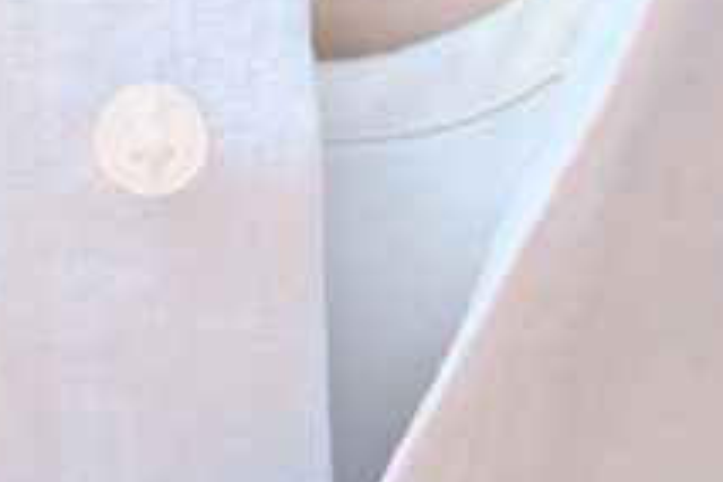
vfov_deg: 1.3
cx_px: 414
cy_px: -2508
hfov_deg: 2.0
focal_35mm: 1012
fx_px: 20323
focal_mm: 120
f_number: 2.8
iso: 250
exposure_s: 1/400
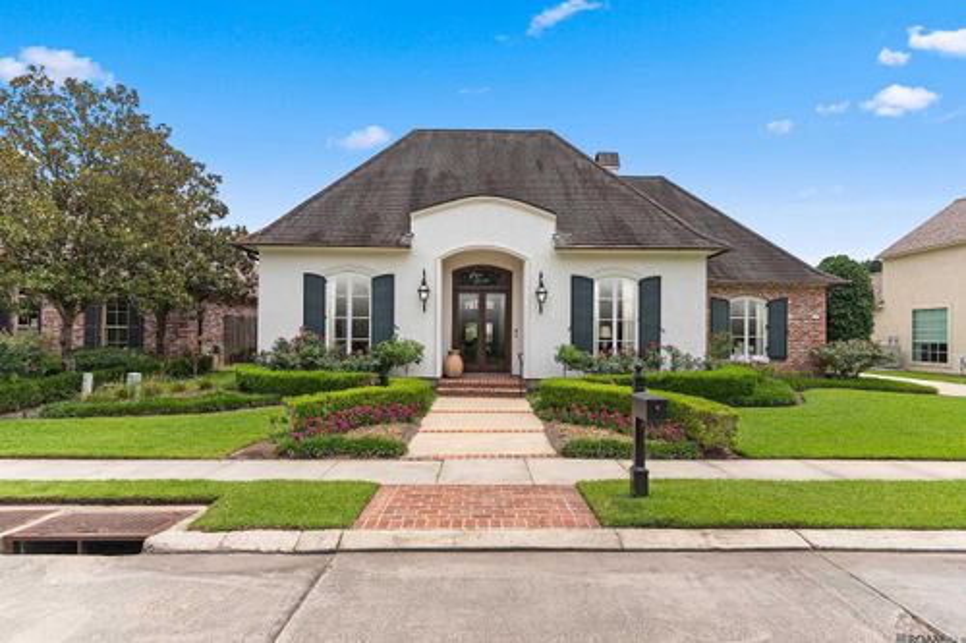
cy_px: 322
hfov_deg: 93.3
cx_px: 483
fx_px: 456
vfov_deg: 70.4
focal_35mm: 17
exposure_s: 1/200
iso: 100
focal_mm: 17
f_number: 10
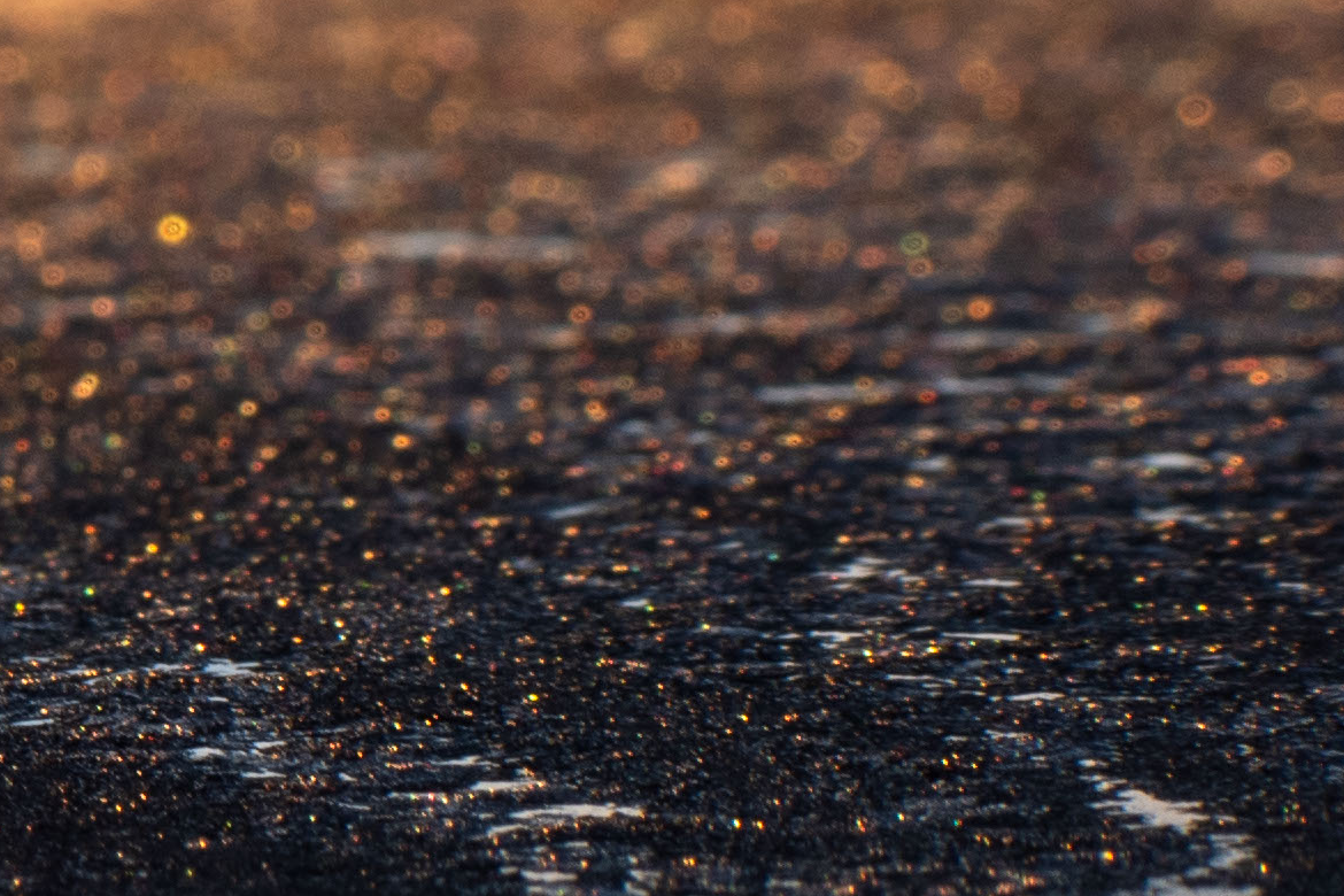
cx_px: -1659
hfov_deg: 3.0
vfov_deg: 2.0
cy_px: 778
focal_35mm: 676
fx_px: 25235
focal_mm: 95
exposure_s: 1/60
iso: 100
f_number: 16
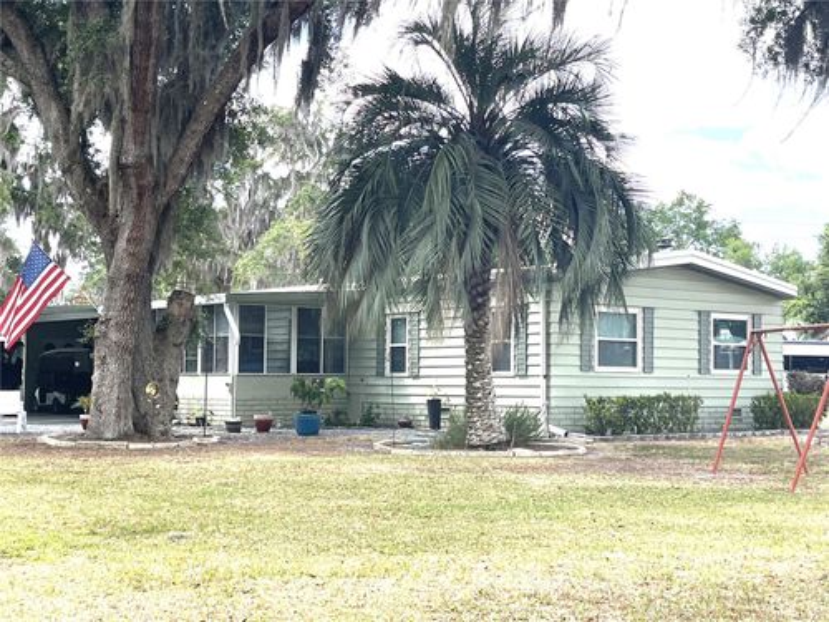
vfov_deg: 28.0
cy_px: 311
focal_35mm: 52
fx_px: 1245
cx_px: 414
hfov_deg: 36.8
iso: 32
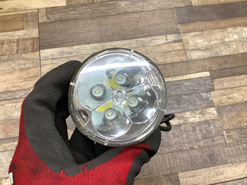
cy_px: 92
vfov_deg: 45.5
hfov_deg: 58.3
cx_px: 124
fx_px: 221
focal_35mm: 31
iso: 80
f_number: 2.4
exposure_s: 1/50
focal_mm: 3.3
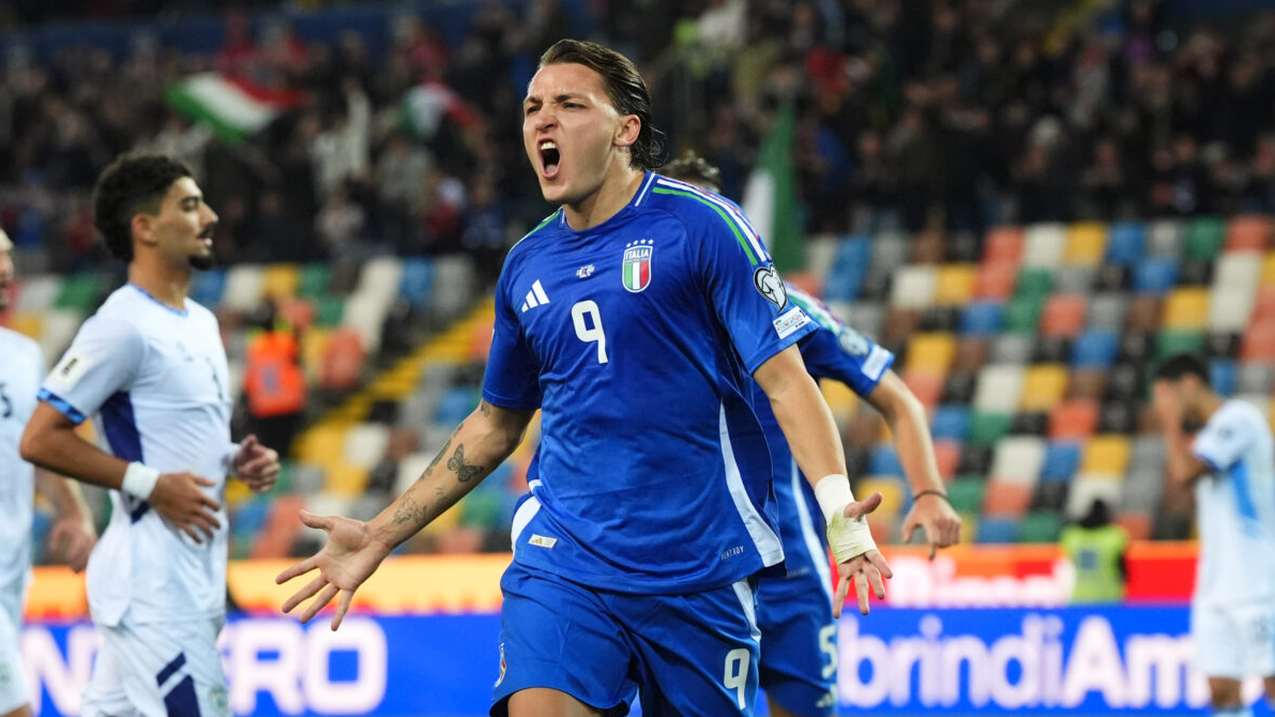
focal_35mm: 153
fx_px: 5173
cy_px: 311
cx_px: 637
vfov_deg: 7.9
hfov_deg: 14.1
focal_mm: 145
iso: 3200
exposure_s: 1/1600
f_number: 3.5
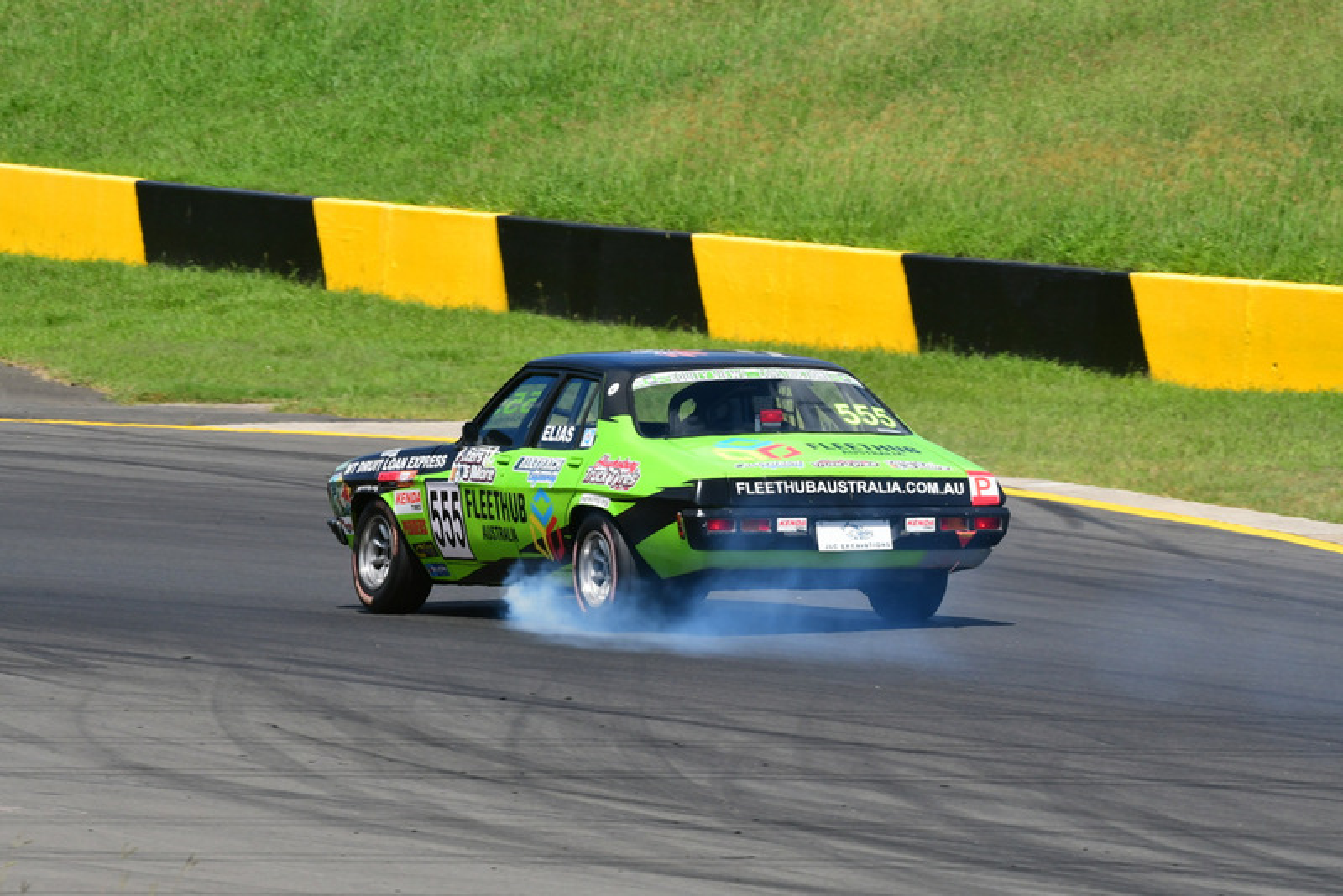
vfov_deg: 3.5
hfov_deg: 5.3
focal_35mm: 390
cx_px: 672
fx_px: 14554
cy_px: 448
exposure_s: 1/500
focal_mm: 260
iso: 400
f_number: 13
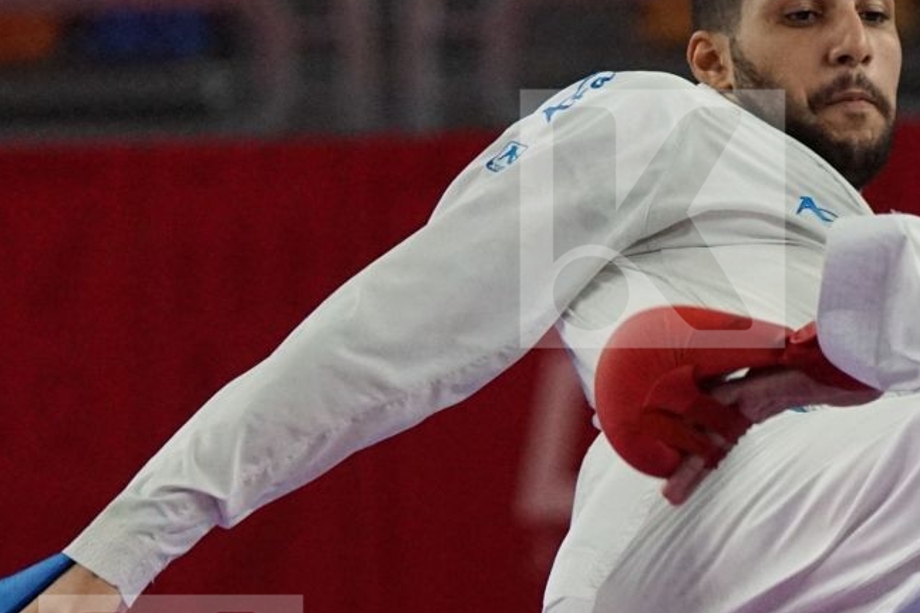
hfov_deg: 3.7
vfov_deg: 2.4
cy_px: 219
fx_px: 14393
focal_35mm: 563
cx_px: 1135
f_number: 3.2
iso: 3200
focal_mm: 135
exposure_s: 1/2000
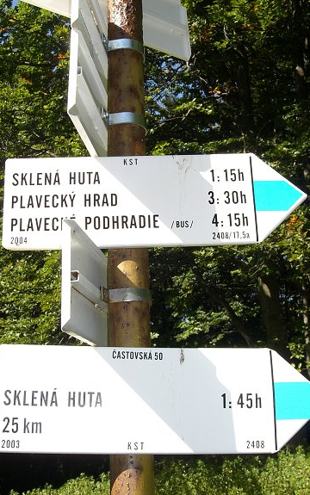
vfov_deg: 47.2
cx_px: 157
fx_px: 567
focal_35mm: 42
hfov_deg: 30.6
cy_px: 239
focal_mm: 6.3
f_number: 4.4
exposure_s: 1/250
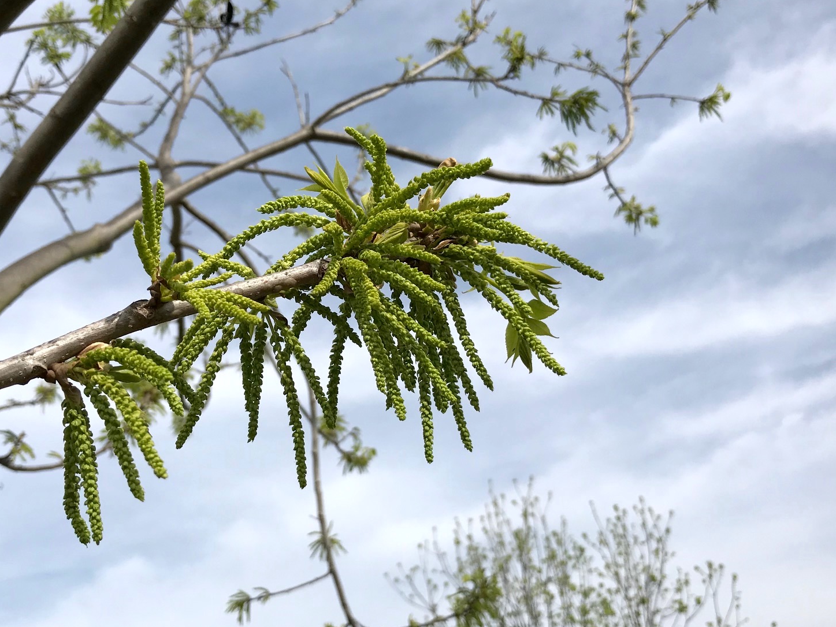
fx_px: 942
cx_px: 350
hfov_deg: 47.7
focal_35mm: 39
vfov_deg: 36.8
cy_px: 314
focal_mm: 3.99
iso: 20
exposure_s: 1/3690
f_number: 1.8
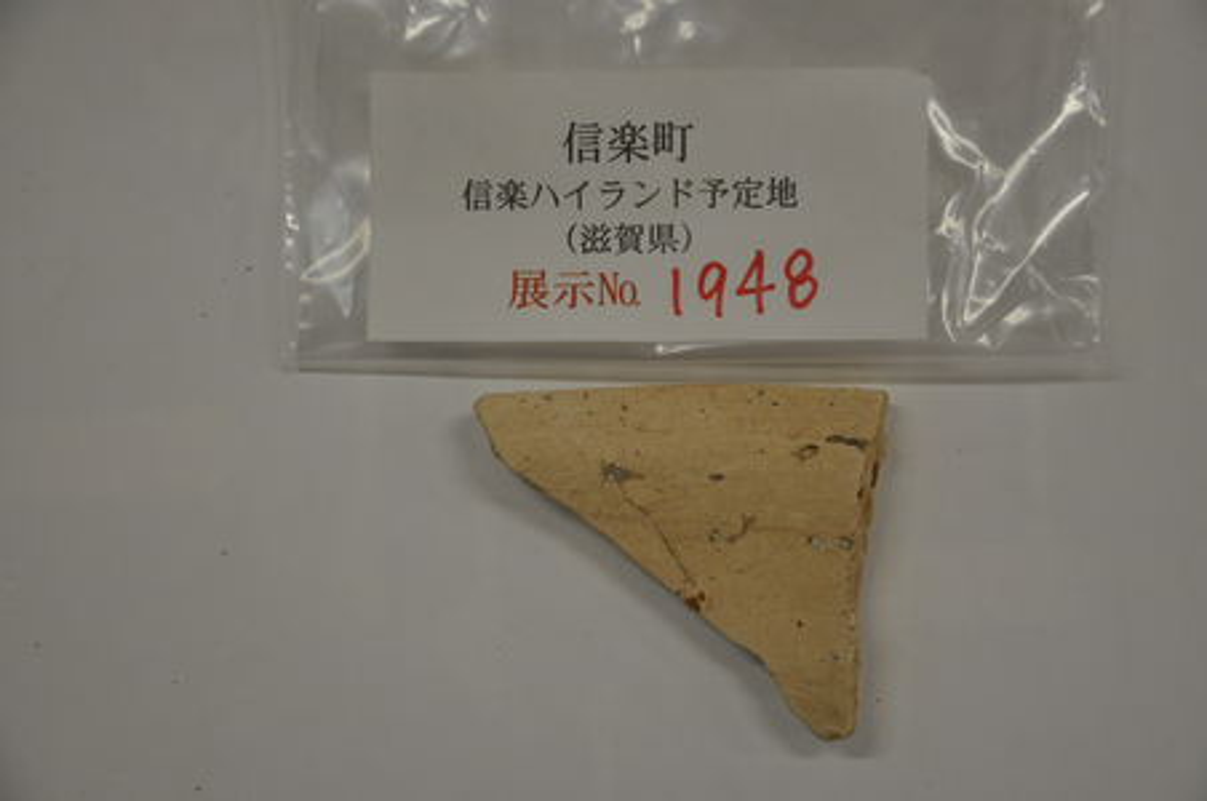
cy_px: 400
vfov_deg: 13.8
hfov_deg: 20.6
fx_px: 3314
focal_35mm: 99
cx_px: 604
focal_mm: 66
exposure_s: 1/250
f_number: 5.3
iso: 800
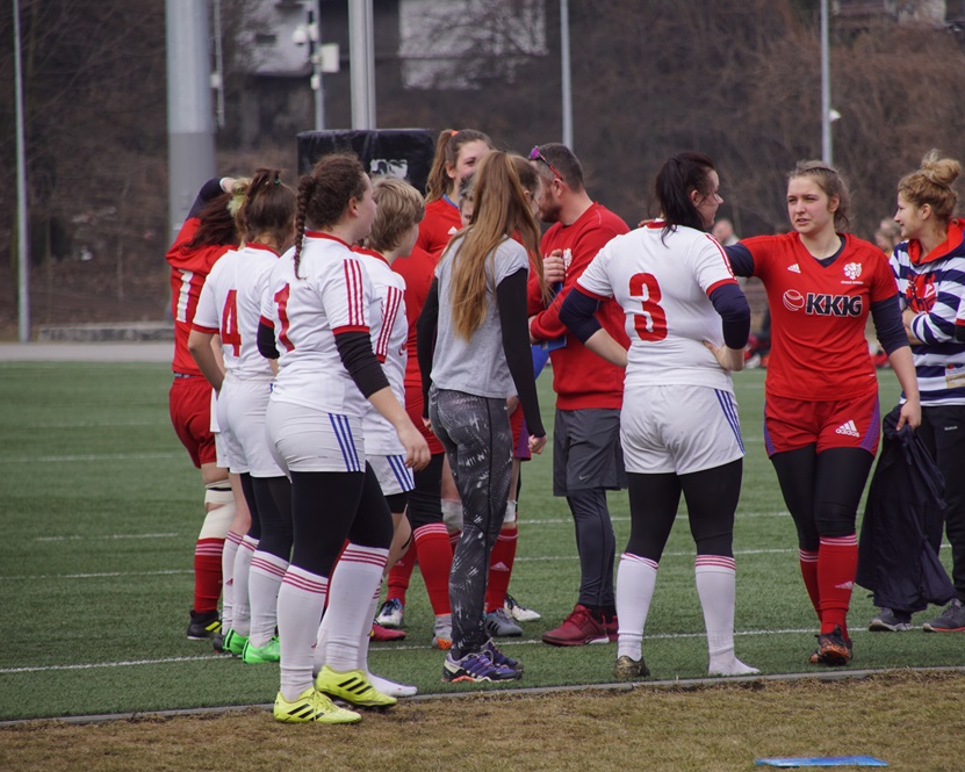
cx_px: 555
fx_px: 9683
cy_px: 386
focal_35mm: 339
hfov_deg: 5.7
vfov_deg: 4.6
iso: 125
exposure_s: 1/320
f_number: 6.3
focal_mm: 200
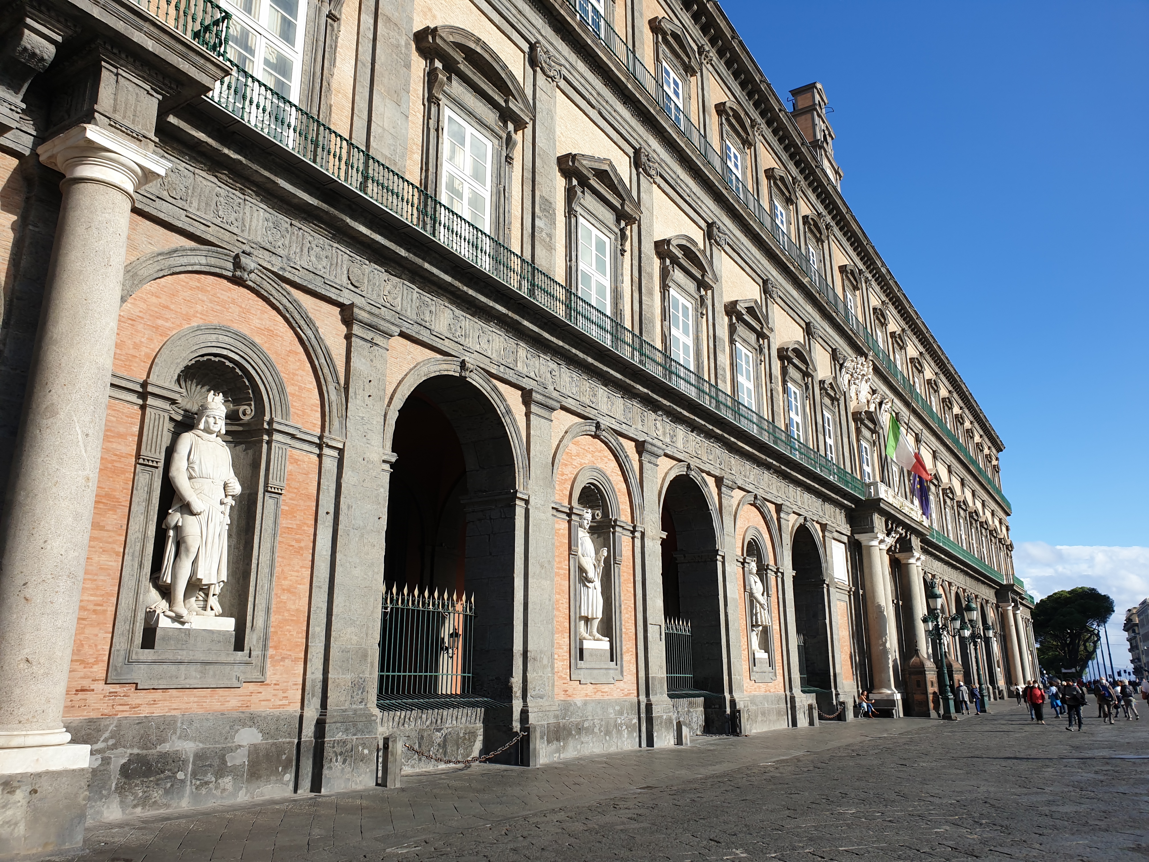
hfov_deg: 67.3
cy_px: 431
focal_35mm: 26
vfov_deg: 53.1
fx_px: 863
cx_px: 574
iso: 50
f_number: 2.4
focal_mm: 4.3
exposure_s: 1/1186
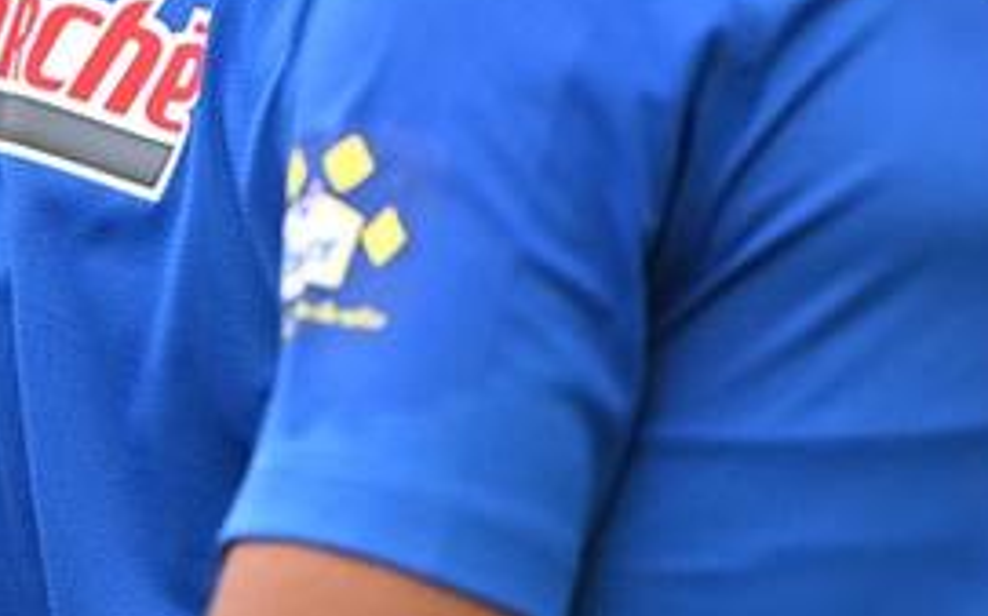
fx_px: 77795
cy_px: -171
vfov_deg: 0.5
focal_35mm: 2891
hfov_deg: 0.7
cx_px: -2403
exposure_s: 1/1000
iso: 1250
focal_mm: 400
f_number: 4
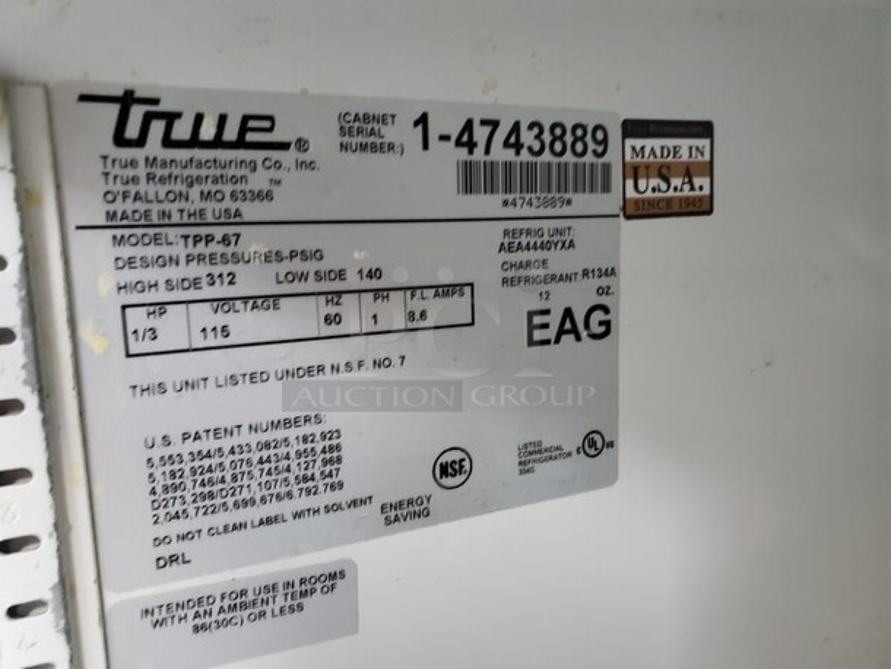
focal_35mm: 26
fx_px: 669
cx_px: 446
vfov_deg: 53.1
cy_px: 334
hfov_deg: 67.3
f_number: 2.4
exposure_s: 1/20
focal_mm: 4.3
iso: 640
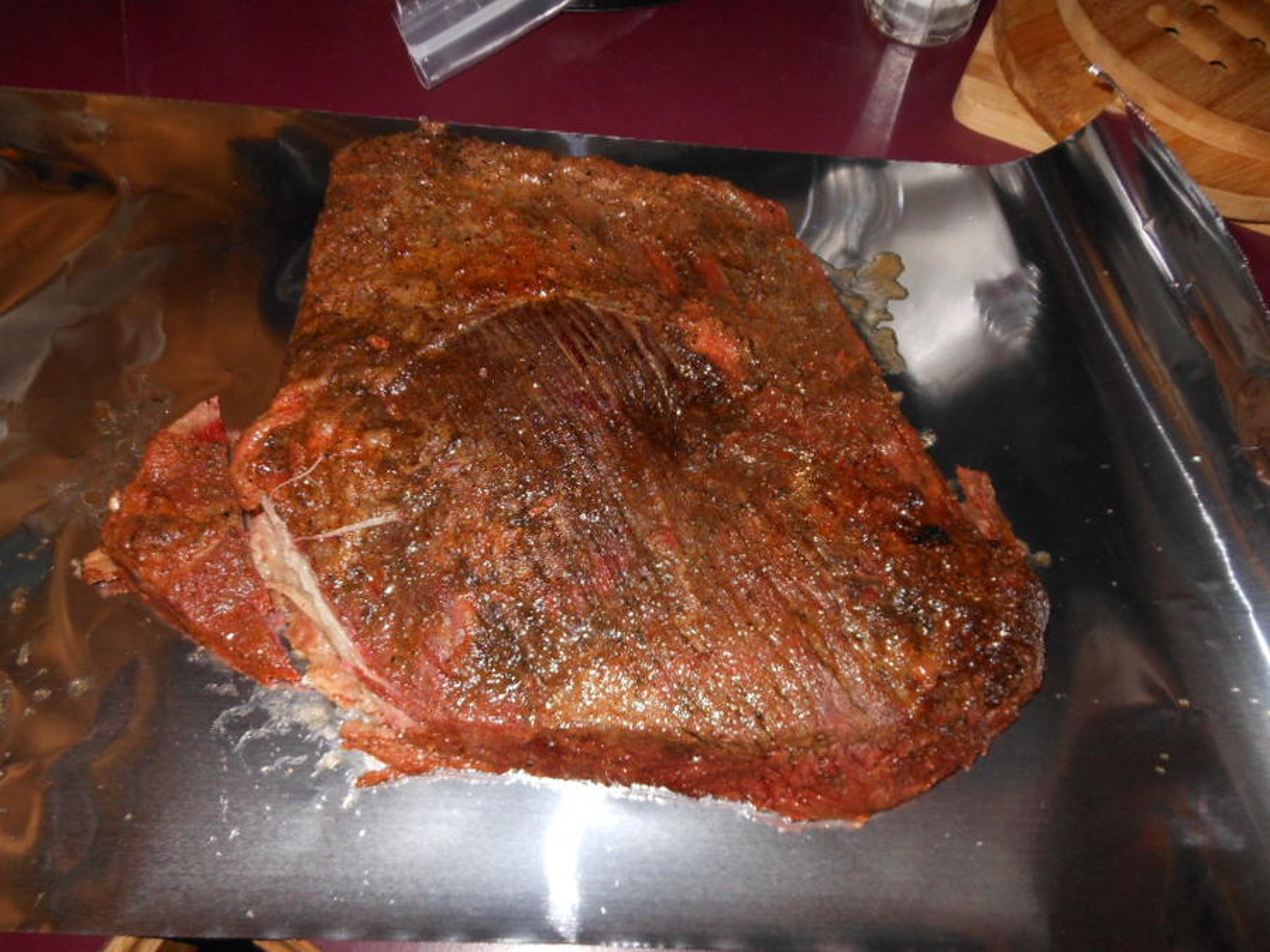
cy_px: 476
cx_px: 635
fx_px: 917
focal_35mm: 25
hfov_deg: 69.4
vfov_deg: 54.9
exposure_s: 1/25
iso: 200
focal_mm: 4.5
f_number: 10.2
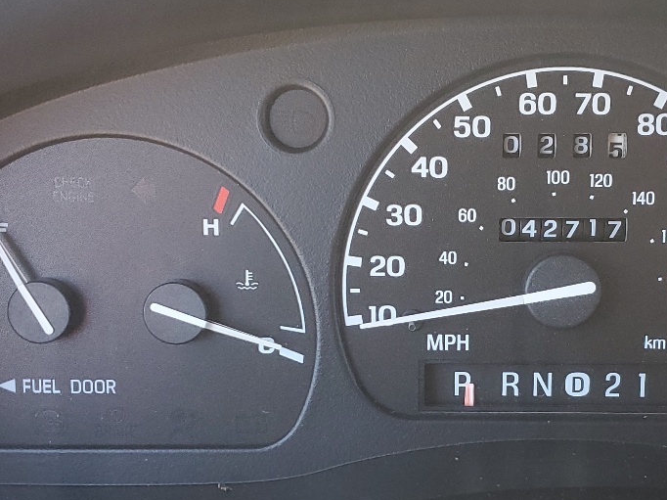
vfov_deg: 23.7
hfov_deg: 31.4
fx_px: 1175
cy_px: 380
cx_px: 454
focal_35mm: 61
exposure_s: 1/120
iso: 90
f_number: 1.5
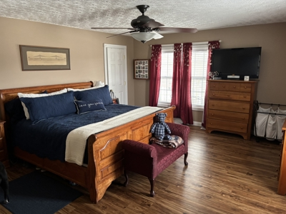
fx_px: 215
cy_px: 107
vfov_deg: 53.1
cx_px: 143
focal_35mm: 26
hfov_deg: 67.3
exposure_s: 1/48
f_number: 1.6
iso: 500
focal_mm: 5.96
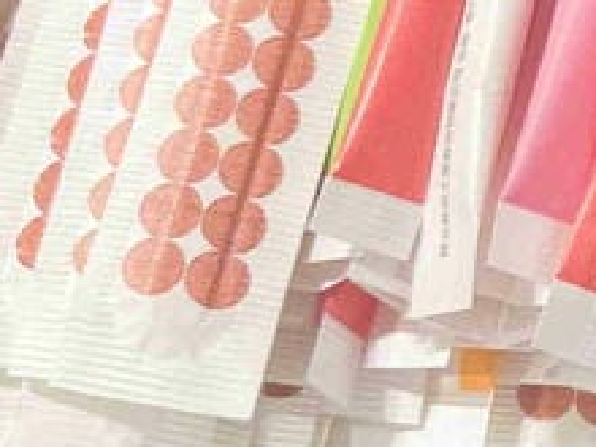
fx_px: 2445
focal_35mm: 142
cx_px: 1322
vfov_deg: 10.3
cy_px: -16
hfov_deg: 11.9
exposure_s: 1/120
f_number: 1.5
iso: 80
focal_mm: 5.7
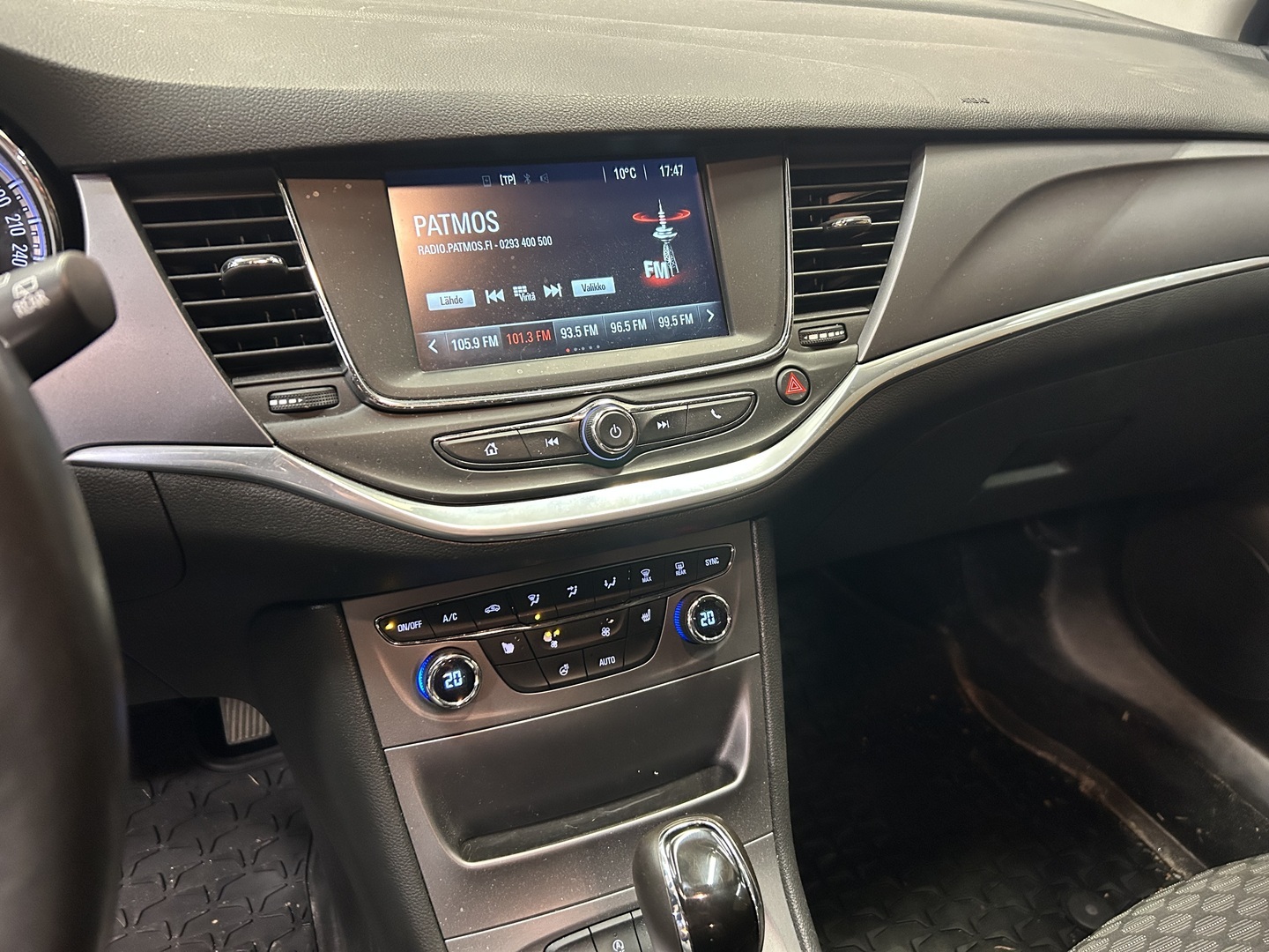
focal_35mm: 26
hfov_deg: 67.3
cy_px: 476
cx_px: 634
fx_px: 953
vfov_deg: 53.1
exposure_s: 1/50
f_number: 1.5
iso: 500
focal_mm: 5.7
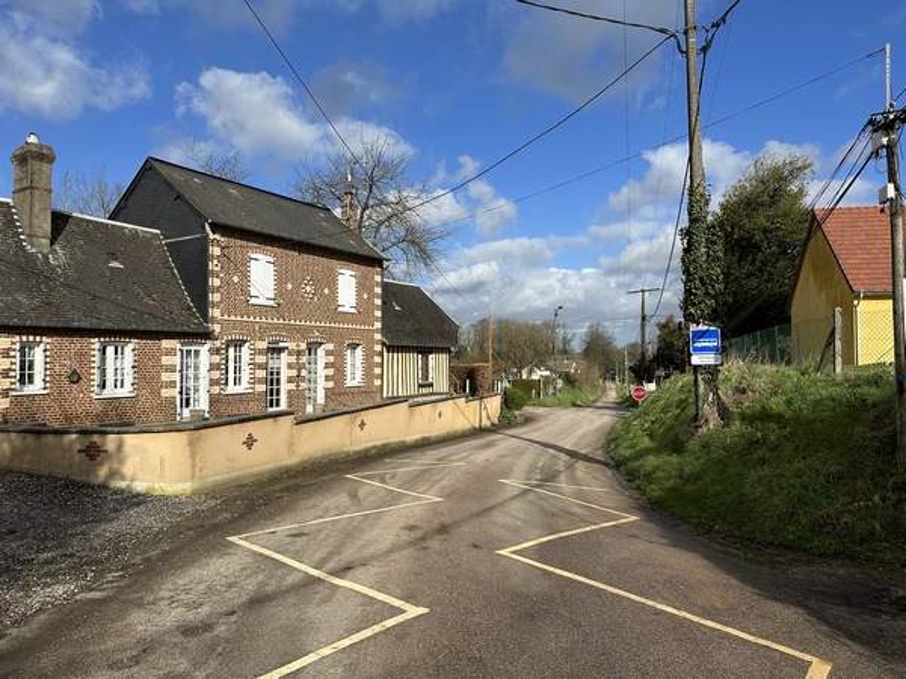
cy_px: 340
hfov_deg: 71.6
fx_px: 628
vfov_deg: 56.8
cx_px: 453
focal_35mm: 24
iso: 80
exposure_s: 1/7042
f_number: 1.78
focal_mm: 6.86
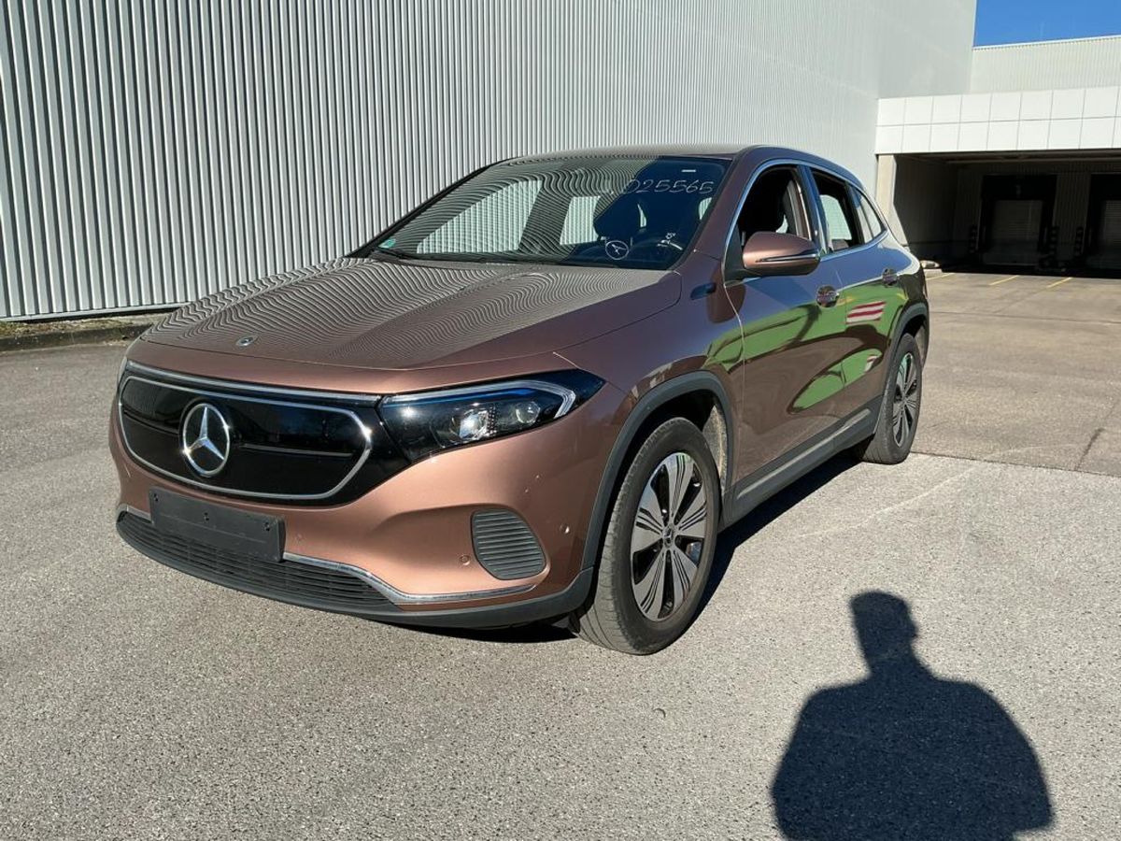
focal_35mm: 29
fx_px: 939
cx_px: 560
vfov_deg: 48.2
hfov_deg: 61.7
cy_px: 420
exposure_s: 1/1912
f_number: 1.8
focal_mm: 3
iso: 25
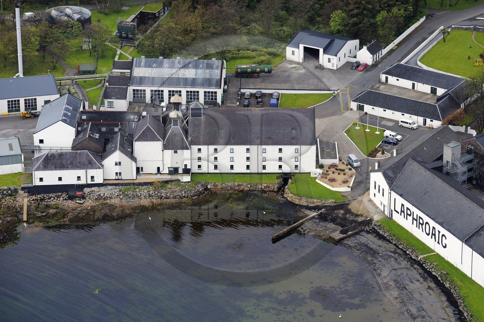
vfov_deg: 10.2
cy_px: 161
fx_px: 1815
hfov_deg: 15.2
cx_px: 242
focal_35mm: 135
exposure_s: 1/800
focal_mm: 135
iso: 400
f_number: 6.3
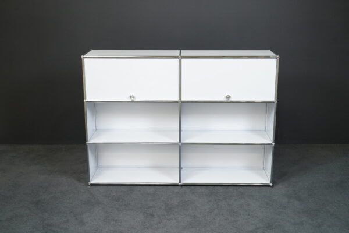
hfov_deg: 42.7
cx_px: 174
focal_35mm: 46
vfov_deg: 29.2
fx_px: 446
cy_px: 116
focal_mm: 46
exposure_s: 1/100
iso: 5000
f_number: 7.1
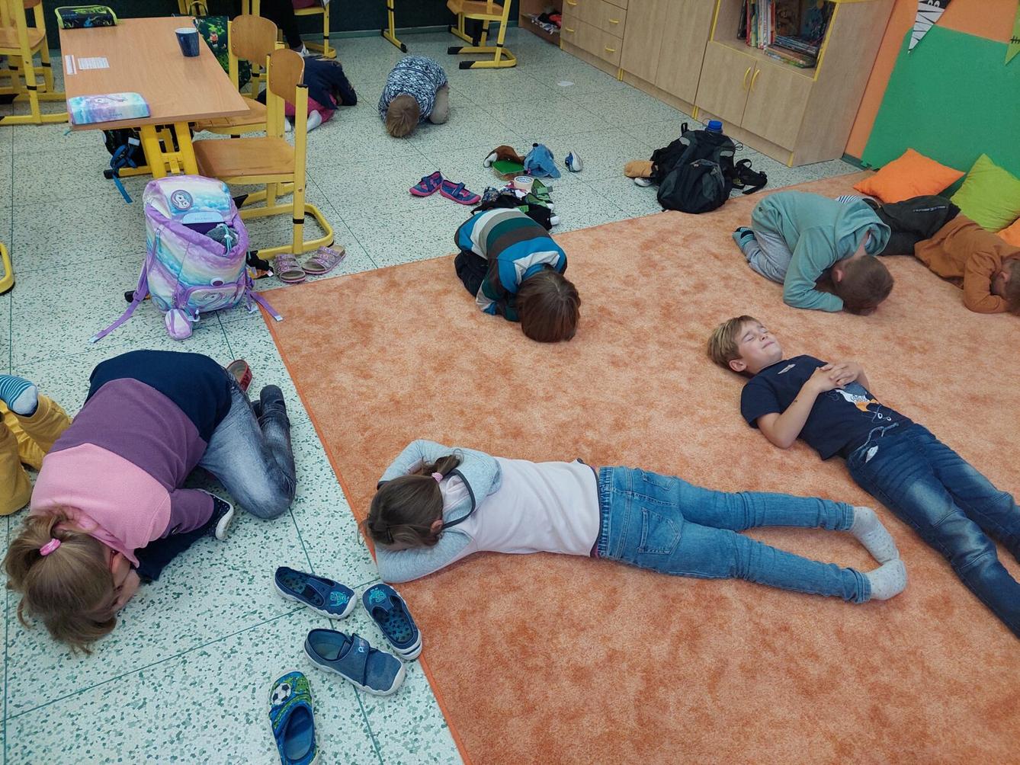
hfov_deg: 71.6
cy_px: 382
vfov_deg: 56.8
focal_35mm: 24
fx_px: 707
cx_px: 510
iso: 200
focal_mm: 5.23
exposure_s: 1/100
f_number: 1.8
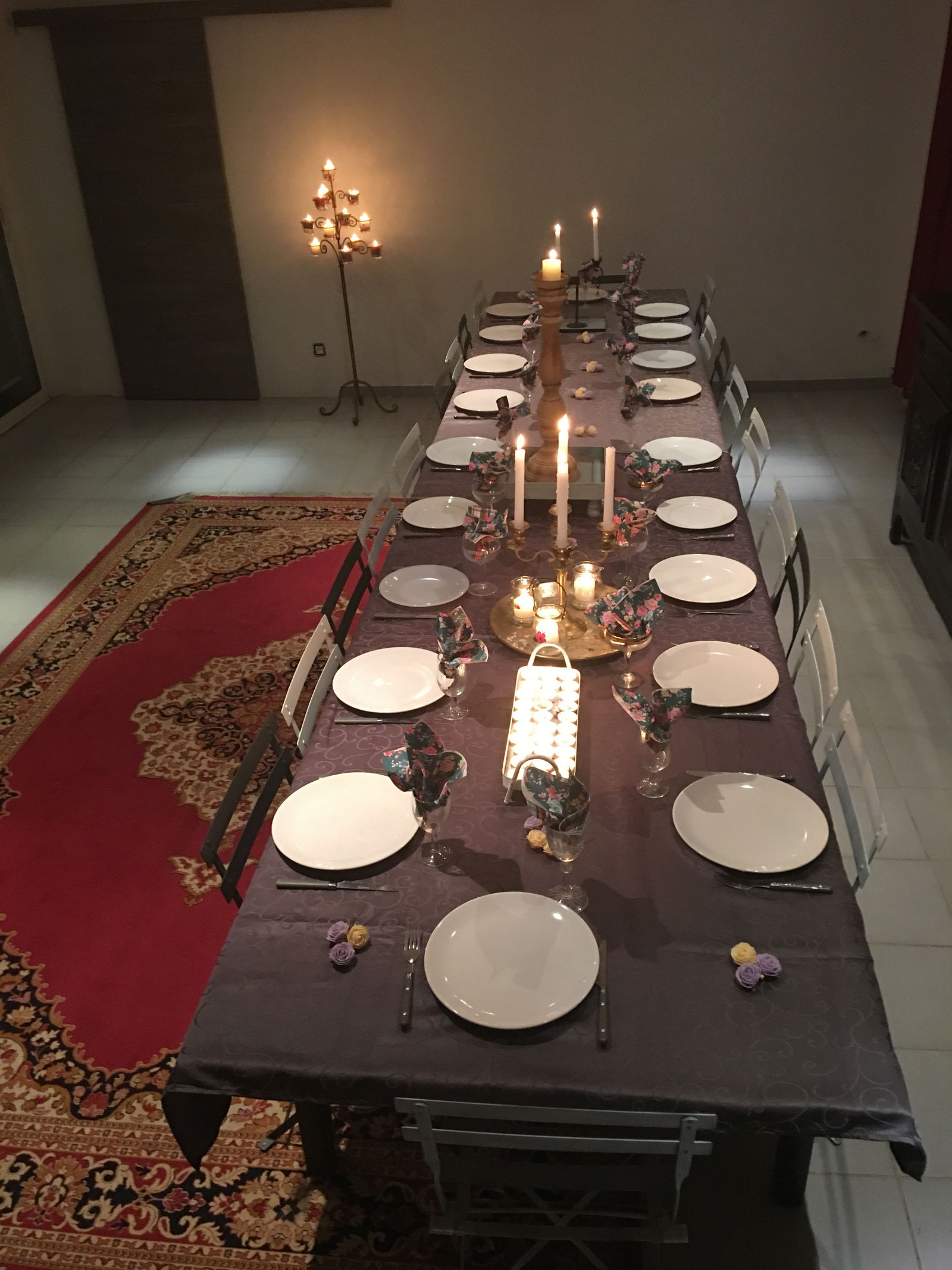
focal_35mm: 29
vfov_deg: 61.7
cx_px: 476
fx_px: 1063
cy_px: 635
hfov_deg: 48.2
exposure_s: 1/15
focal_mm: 4.15
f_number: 2.2
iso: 125
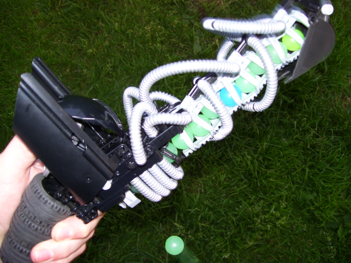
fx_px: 365
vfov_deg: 39.7
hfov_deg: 51.4
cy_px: 132
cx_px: 176
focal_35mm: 36
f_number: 2.7
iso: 80
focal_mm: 6
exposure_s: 1/60
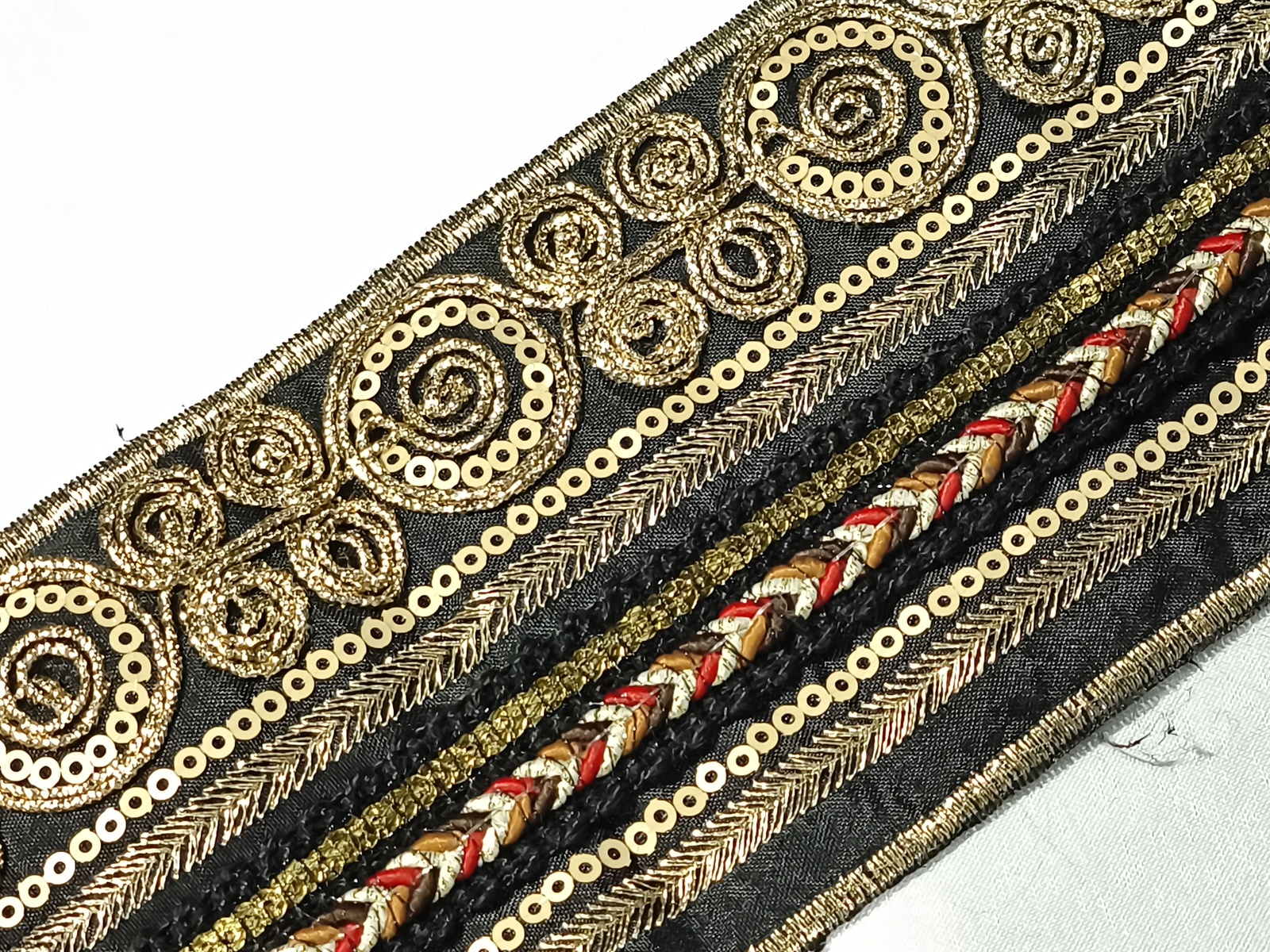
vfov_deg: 10.4
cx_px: 635
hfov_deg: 13.9
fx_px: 5210
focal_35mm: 142
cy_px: 476
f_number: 2
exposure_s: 1/611
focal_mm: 8.8
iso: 2000
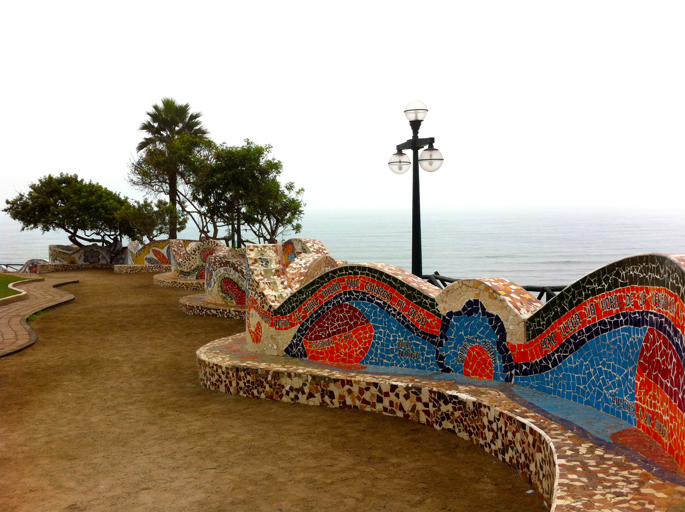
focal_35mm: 35
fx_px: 692
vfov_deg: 40.6
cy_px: 256
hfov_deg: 52.7
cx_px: 342
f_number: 2.8
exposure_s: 1/282
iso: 80
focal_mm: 3.85
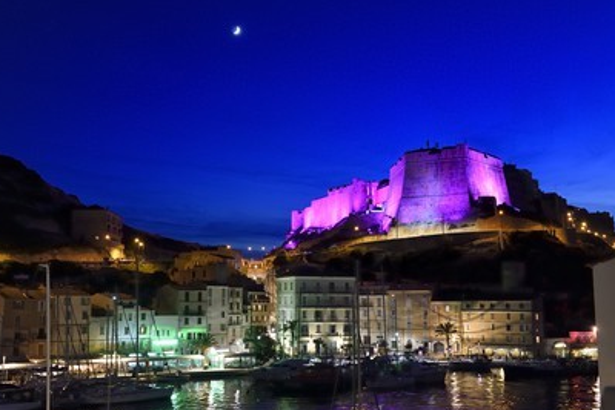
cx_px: 300
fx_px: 718
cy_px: 213
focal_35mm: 42
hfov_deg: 46.4
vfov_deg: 31.9
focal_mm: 40
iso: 1600
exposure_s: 1/4
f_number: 5.6
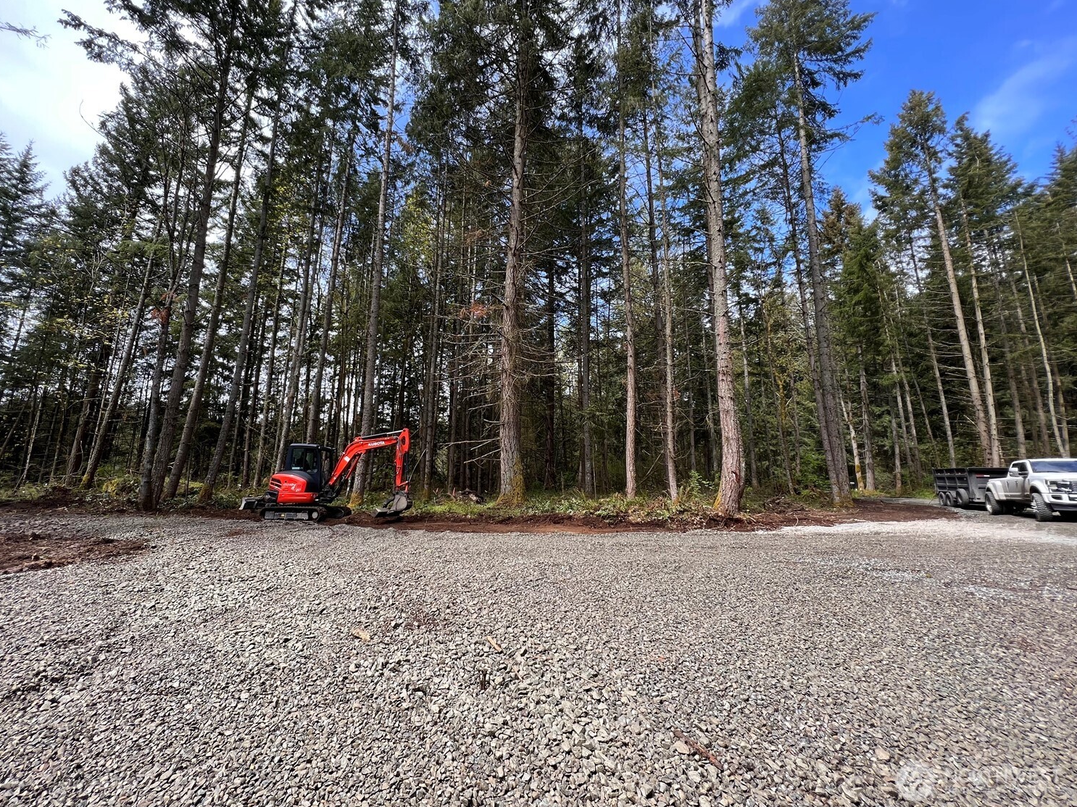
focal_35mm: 14
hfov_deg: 101.9
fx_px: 436
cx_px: 504
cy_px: 375
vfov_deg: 85.5
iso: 32
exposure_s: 1/328
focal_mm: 1.57
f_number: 1.8
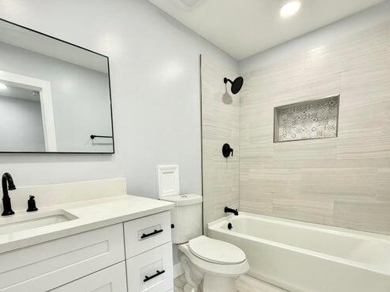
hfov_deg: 87.6
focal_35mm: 18
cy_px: 185
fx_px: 203
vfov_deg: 70.3
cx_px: 178
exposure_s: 1/120
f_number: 2.2
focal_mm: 2.22
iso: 125
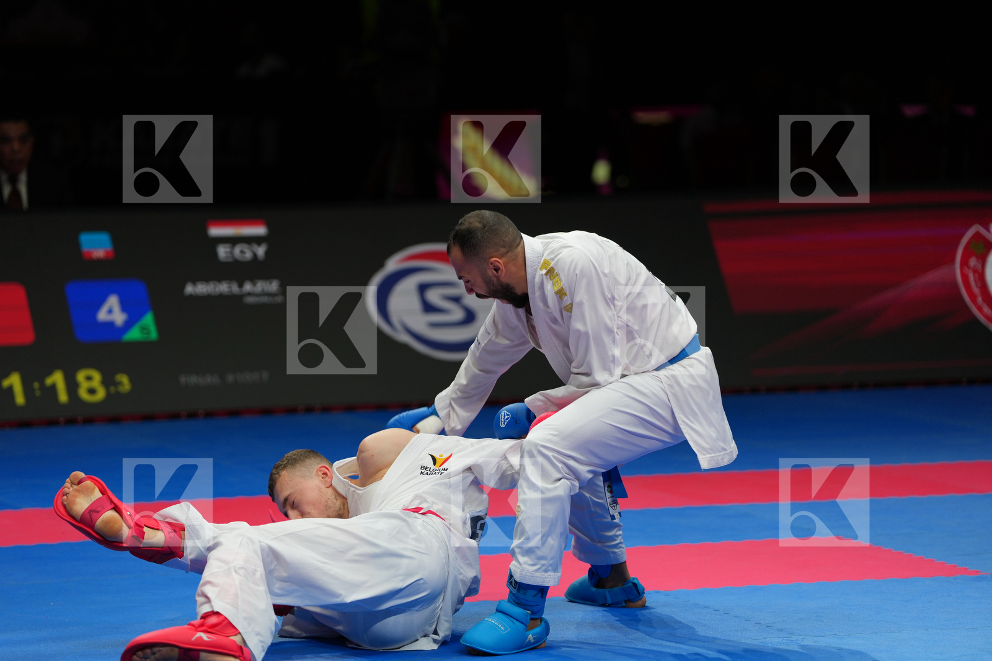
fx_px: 4601
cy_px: 330
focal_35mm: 167
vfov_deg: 8.2
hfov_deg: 12.3
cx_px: 496
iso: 320
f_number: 2.8
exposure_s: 1/1000
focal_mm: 167
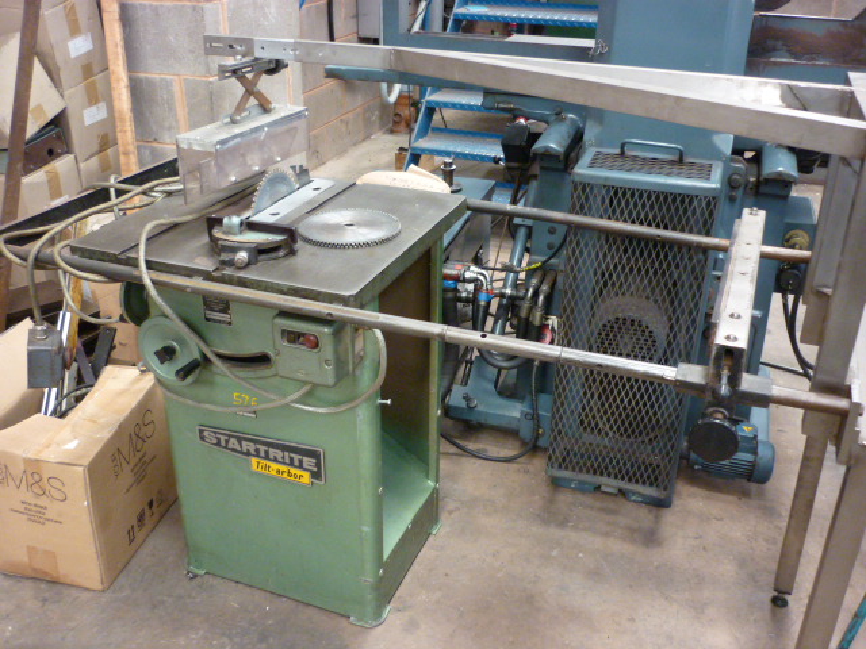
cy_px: 324
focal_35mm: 33
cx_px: 433
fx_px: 826
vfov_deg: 42.9
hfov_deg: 55.4
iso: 400
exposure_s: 1/13
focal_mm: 5.5
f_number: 2.8
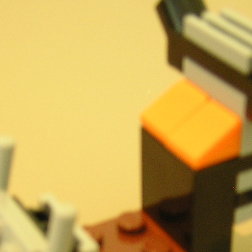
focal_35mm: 88
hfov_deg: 19.7
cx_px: 122
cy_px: 222
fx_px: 725
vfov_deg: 19.4
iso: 248
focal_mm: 4.7
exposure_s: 1/3.3
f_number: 2.6
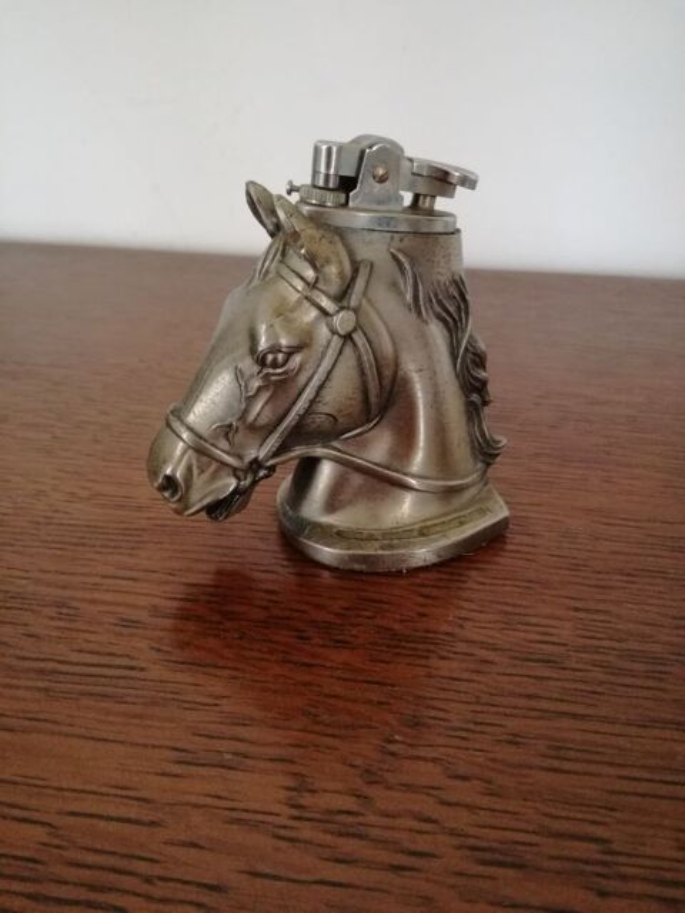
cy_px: 456
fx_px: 712
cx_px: 342
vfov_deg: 65.3
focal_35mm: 27
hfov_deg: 51.4
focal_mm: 3.79
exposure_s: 1/25
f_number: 2
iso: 500
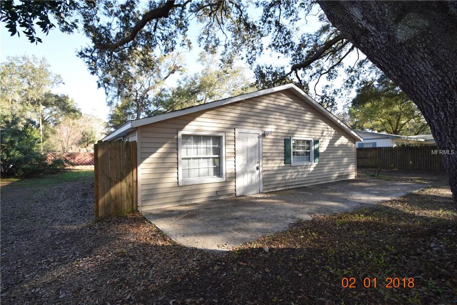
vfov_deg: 72.1
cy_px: 152
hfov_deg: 95.0
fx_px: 209
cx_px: 228
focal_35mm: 16
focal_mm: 11
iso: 400
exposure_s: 1/200
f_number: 7.1
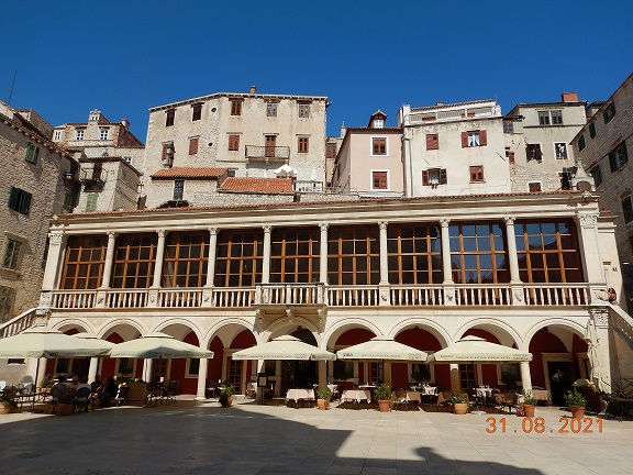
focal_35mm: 24
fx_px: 439
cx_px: 316
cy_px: 238
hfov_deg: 71.6
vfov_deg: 56.8
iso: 125
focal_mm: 4.3
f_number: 8.2
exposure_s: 1/400
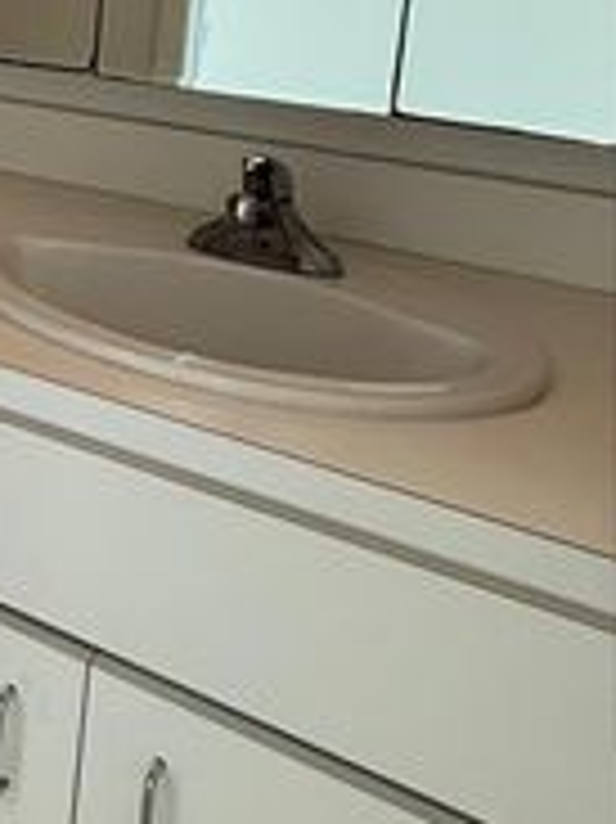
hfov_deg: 20.2
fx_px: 1211
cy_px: 56
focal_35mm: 51
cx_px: -504
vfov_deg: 35.0
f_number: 2.2
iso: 160
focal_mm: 2.22
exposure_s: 1/120
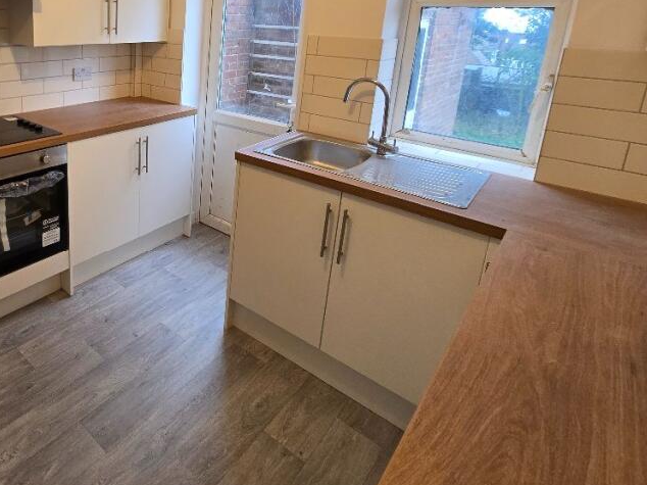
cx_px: 141
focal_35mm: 21
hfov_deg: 72.0
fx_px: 392
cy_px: 108
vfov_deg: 59.2
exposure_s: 1/50
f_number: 2.2
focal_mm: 2.2
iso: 160
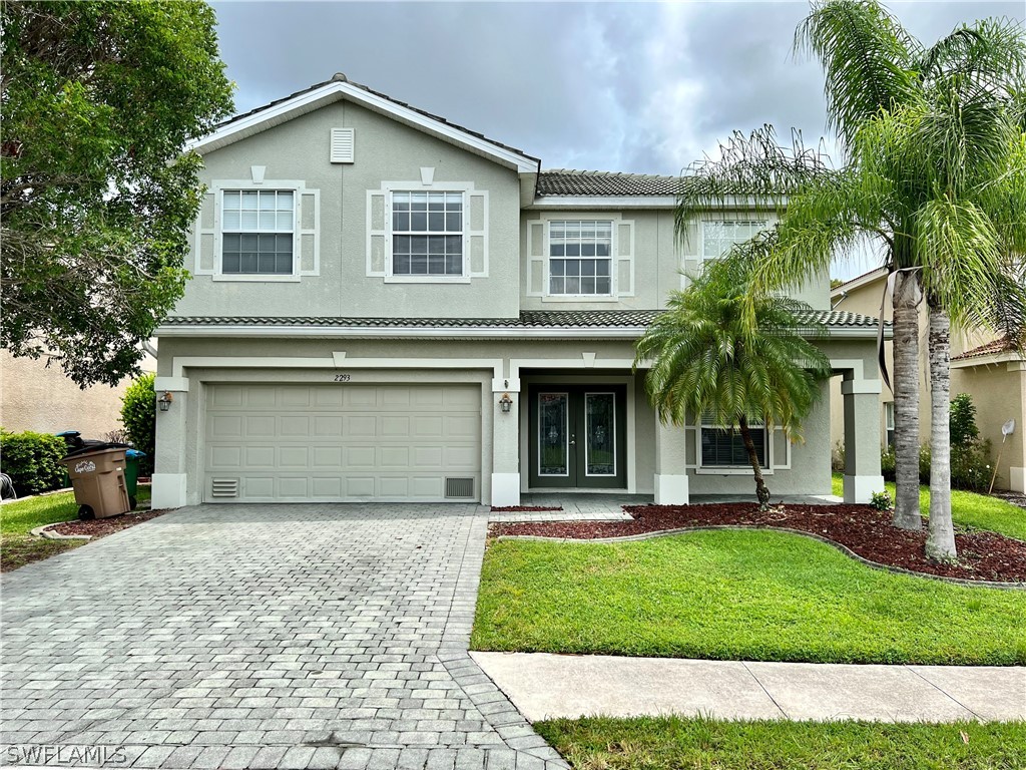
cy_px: 385
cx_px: 513
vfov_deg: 53.1
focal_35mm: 26
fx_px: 771
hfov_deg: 67.3
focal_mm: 5.7
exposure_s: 1/1196
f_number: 1.5
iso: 50
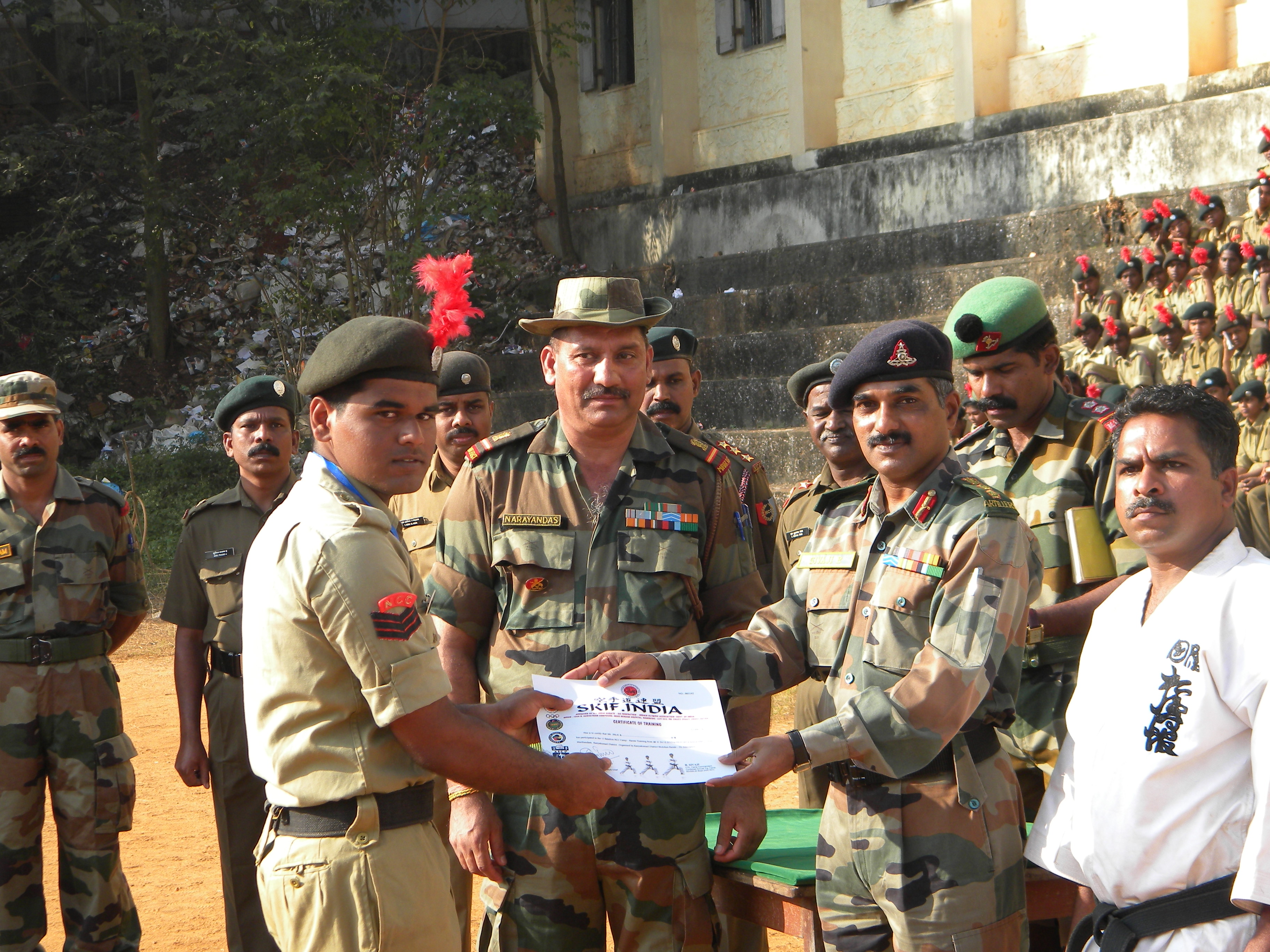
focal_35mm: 83
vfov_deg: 17.8
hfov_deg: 23.6
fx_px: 3045
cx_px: 635
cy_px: 476
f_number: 4.5
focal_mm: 15.1
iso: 80
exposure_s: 1/224
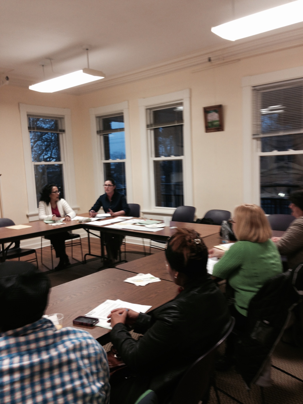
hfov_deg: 42.9
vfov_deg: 55.4
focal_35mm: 33
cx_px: 152
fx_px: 385
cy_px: 202
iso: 64
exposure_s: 1/20
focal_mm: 4.12
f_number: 2.4
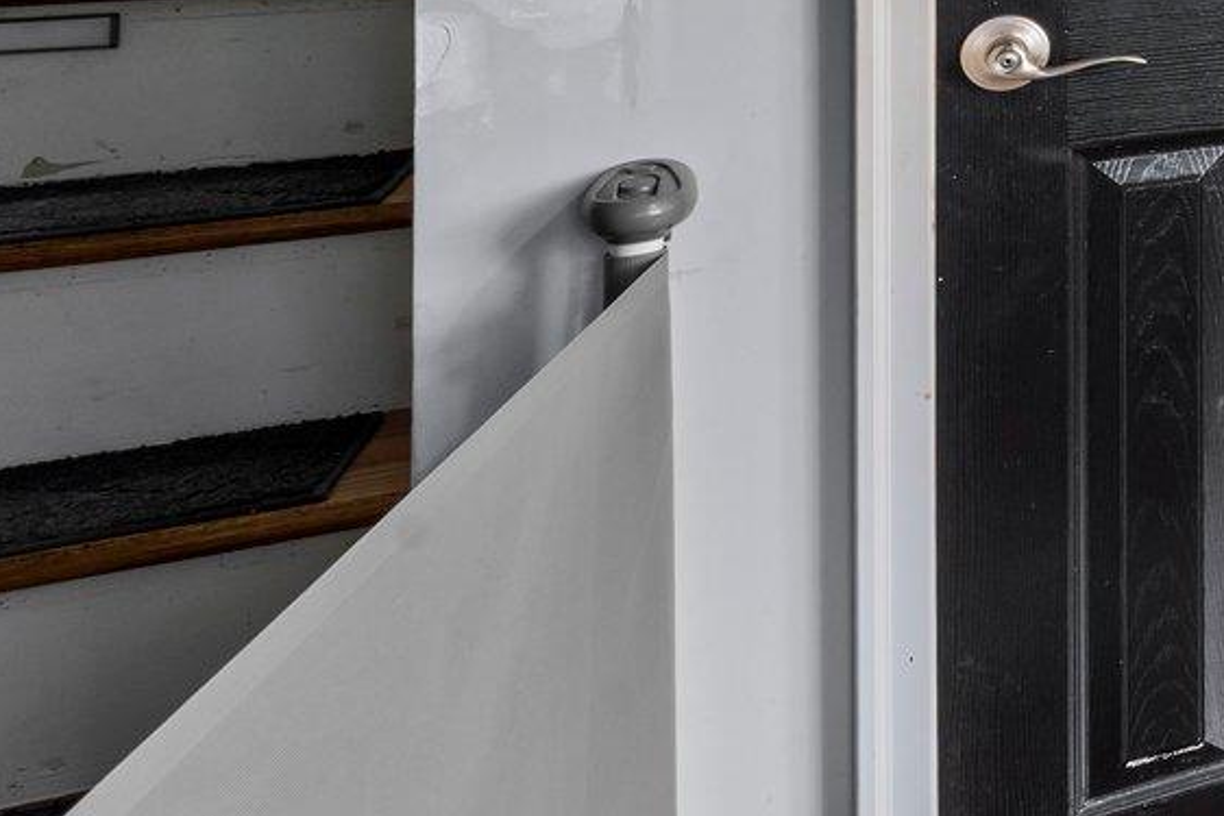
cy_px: -310
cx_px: 2187
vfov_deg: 22.9
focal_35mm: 51
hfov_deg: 22.5
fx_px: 1734
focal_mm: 14
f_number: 10
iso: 200
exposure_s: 1.6
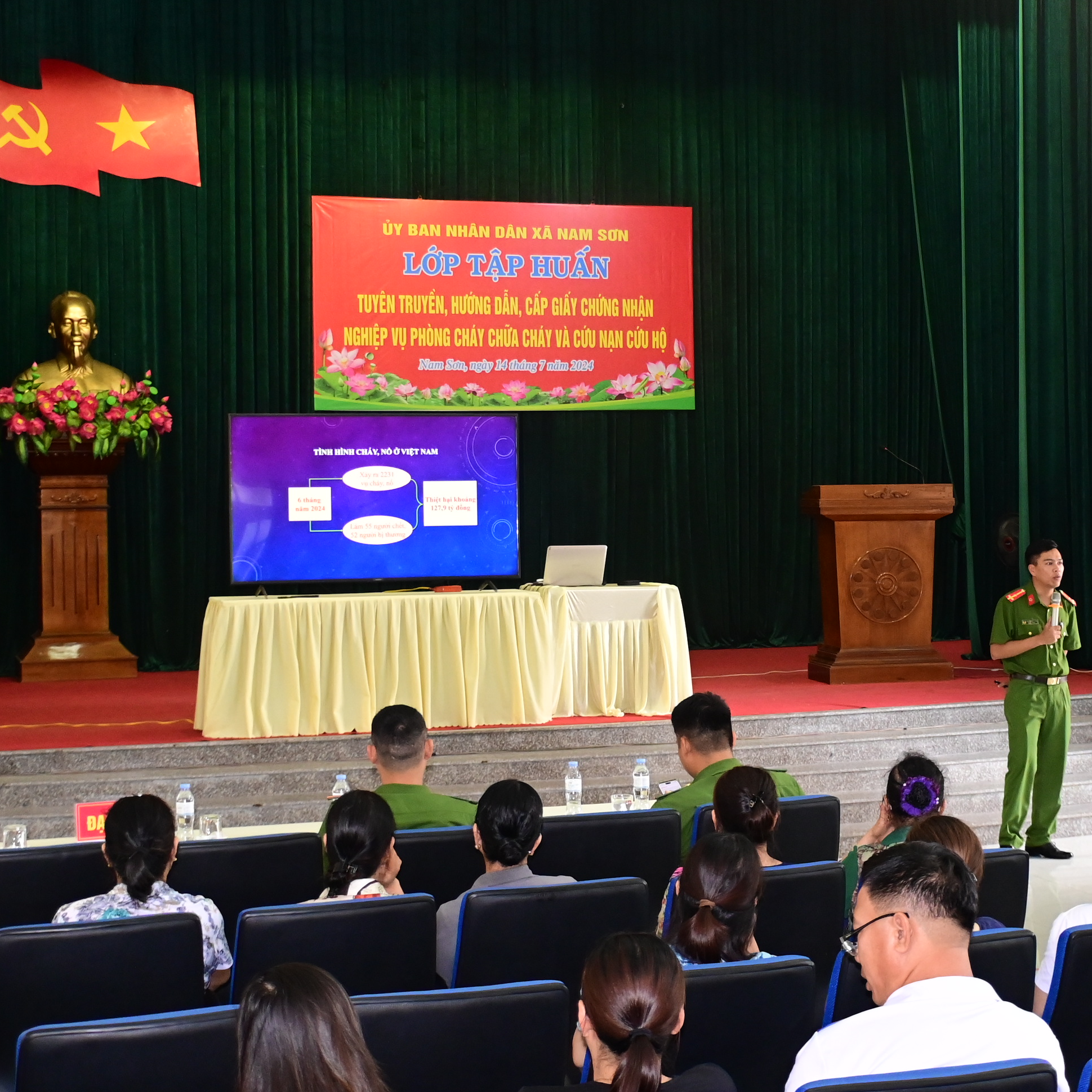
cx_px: 721
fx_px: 2213
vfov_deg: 27.7
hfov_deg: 27.6
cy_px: 553
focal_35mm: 62
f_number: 4
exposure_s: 1/200
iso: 2500
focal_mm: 32
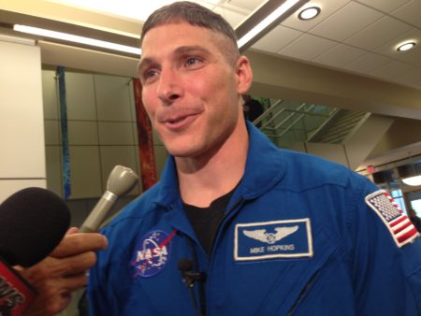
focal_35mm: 33
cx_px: 210
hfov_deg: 55.3
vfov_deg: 43.0
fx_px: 402
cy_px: 158
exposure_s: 1/20
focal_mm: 4.12
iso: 80
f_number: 2.4
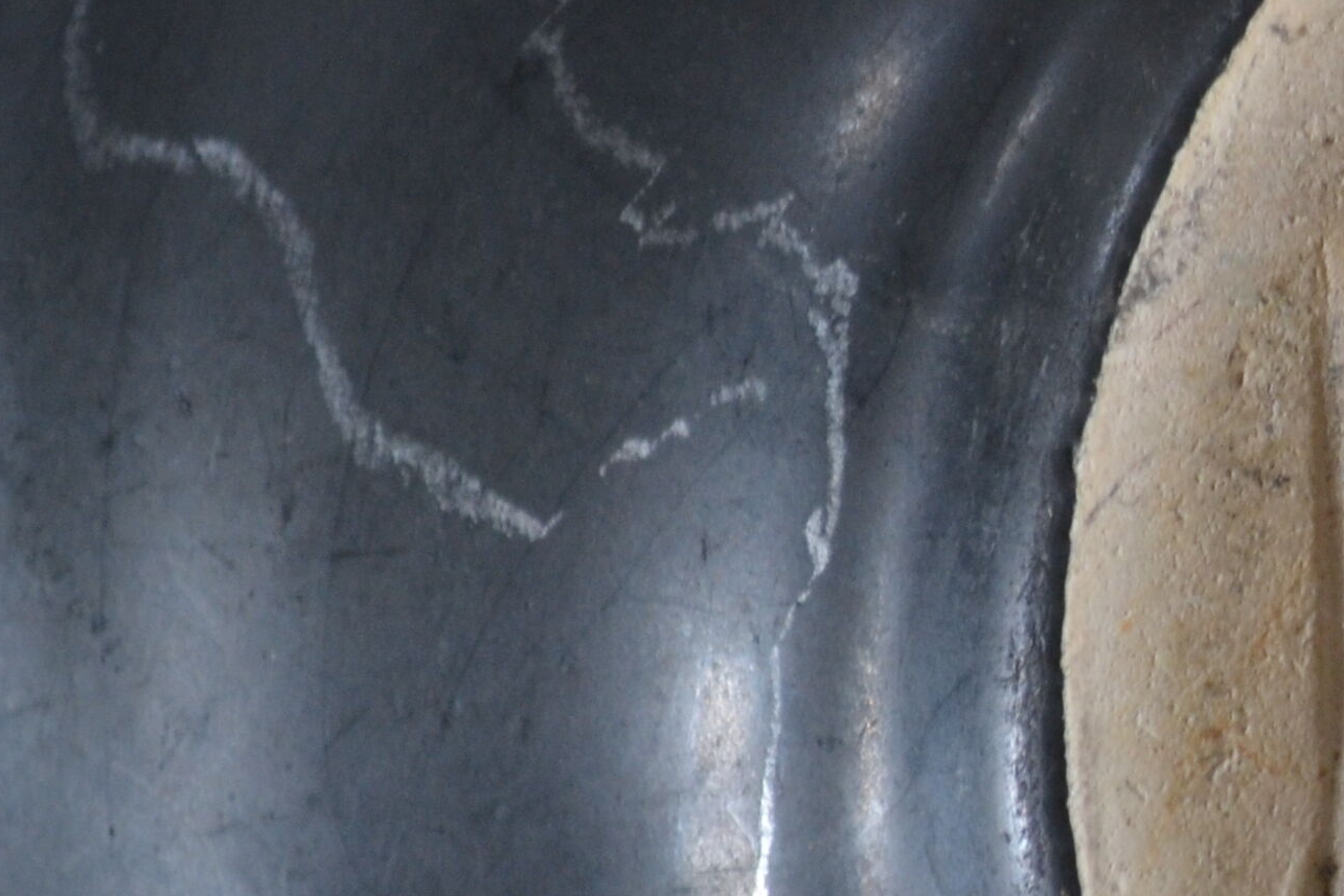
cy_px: 386
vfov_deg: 4.6
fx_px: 11043
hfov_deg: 6.8
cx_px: 2165
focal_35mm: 296
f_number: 5.6
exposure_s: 1/15
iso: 450
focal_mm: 55
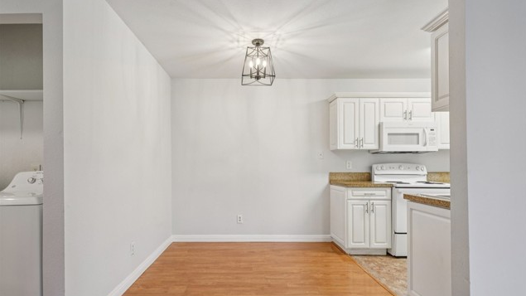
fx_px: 265
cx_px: 264
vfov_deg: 58.3
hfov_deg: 89.6
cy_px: 148
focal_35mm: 19
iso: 400
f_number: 9
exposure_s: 1/20
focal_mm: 18
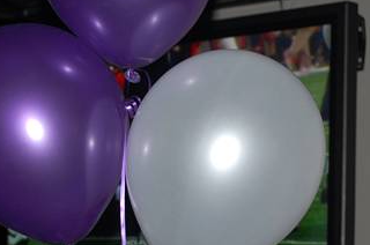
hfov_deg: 16.8
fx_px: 1251
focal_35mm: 122
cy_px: 144
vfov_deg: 11.2
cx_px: 164
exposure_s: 1/60
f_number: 5.6
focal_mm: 52
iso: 400
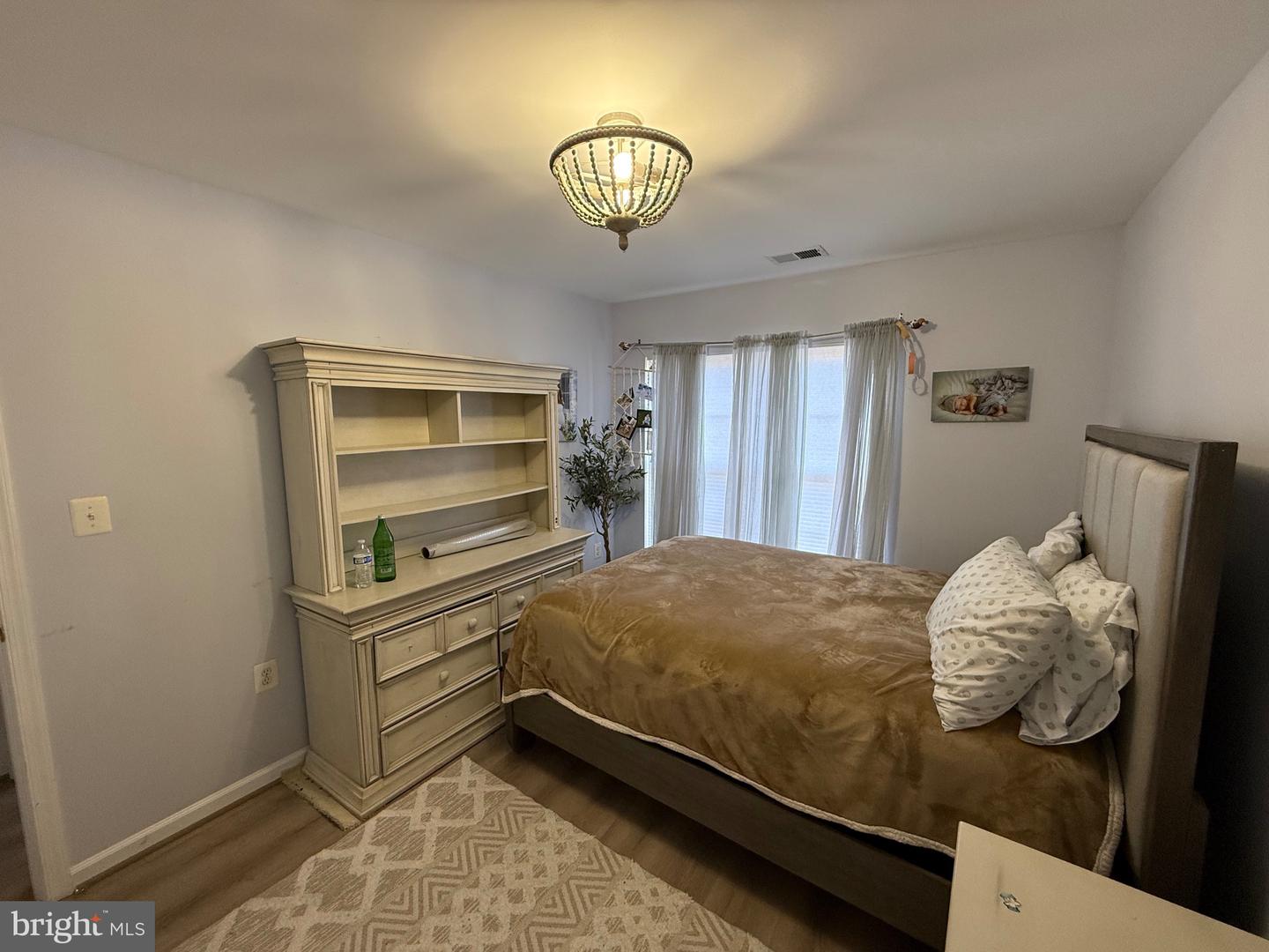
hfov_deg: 102.1
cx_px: 634
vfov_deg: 85.7
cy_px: 476
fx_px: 513
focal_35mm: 14
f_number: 2.2
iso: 200
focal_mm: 2.22
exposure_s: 1/120
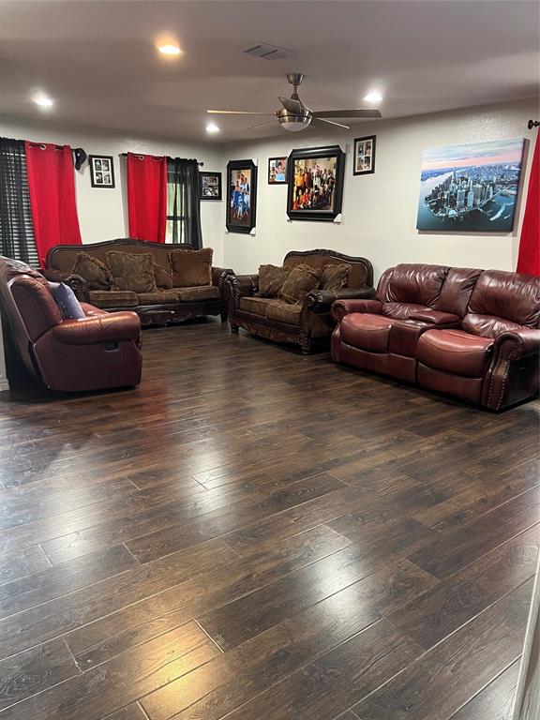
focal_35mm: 26
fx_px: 541
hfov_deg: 53.1
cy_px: 360
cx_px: 270
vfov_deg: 67.3
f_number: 1.5
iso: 400
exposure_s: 1/40
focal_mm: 5.7
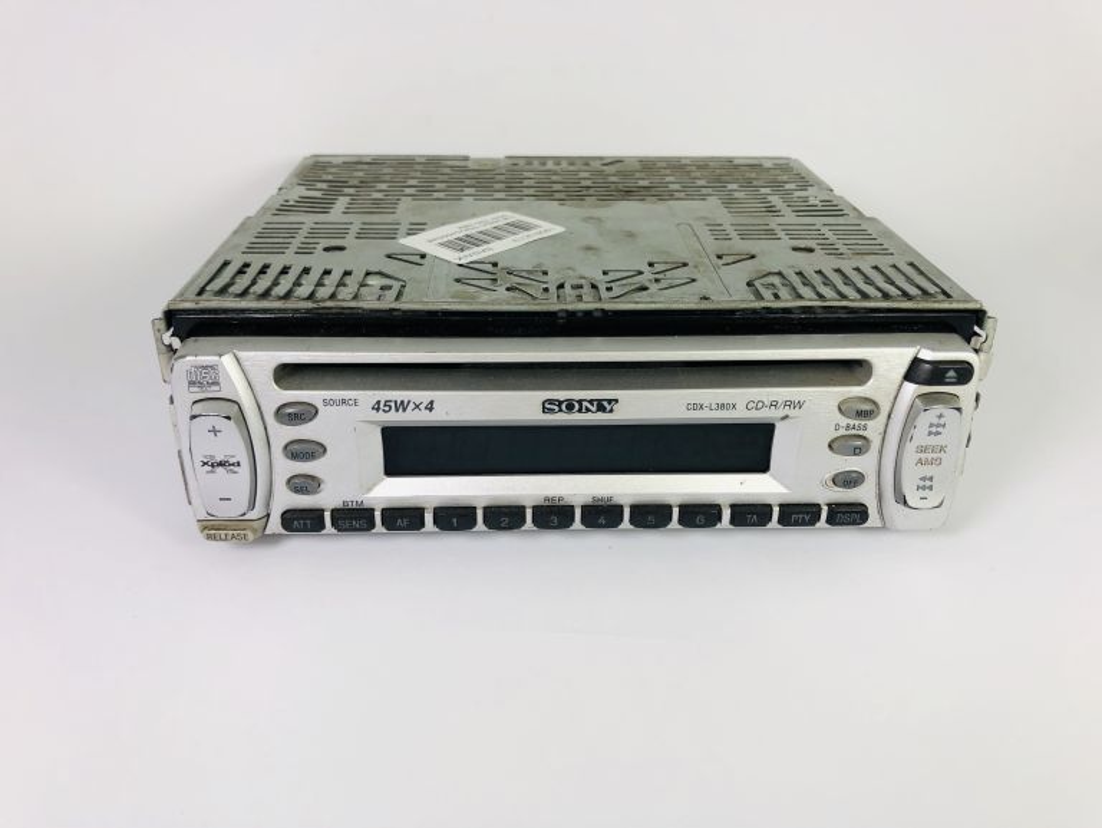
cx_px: 551
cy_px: 414
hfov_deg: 63.4
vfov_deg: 49.8
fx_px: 892
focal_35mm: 28
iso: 20
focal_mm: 3.99
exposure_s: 1/213
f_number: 1.8
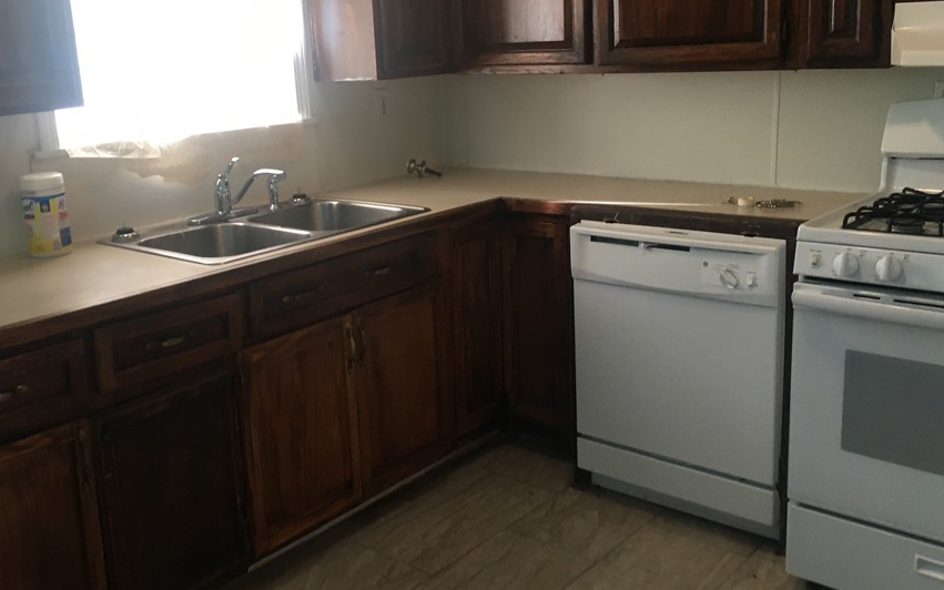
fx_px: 952
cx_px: 414
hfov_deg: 52.6
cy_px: 257
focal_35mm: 37
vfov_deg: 34.4
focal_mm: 4.15
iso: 100
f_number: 2.2
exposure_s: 1/30
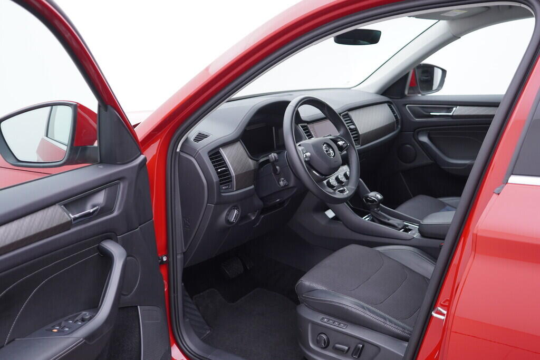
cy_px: 180
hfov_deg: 53.1
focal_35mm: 36
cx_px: 270
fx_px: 540
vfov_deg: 36.9
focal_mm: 24
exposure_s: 1/40
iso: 125
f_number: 2.8
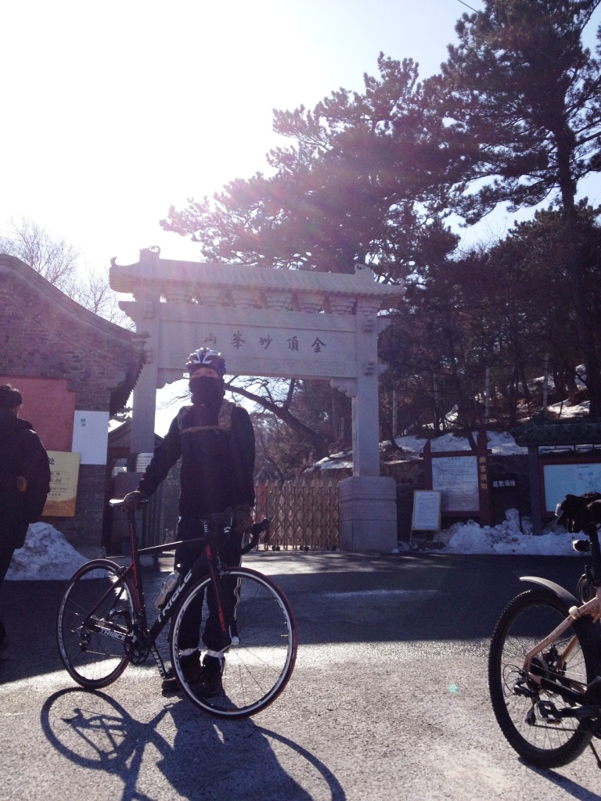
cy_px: 400
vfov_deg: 52.6
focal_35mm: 35
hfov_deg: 40.7
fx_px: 810
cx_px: 300
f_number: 2.4
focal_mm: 4.28
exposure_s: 1/1905
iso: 64
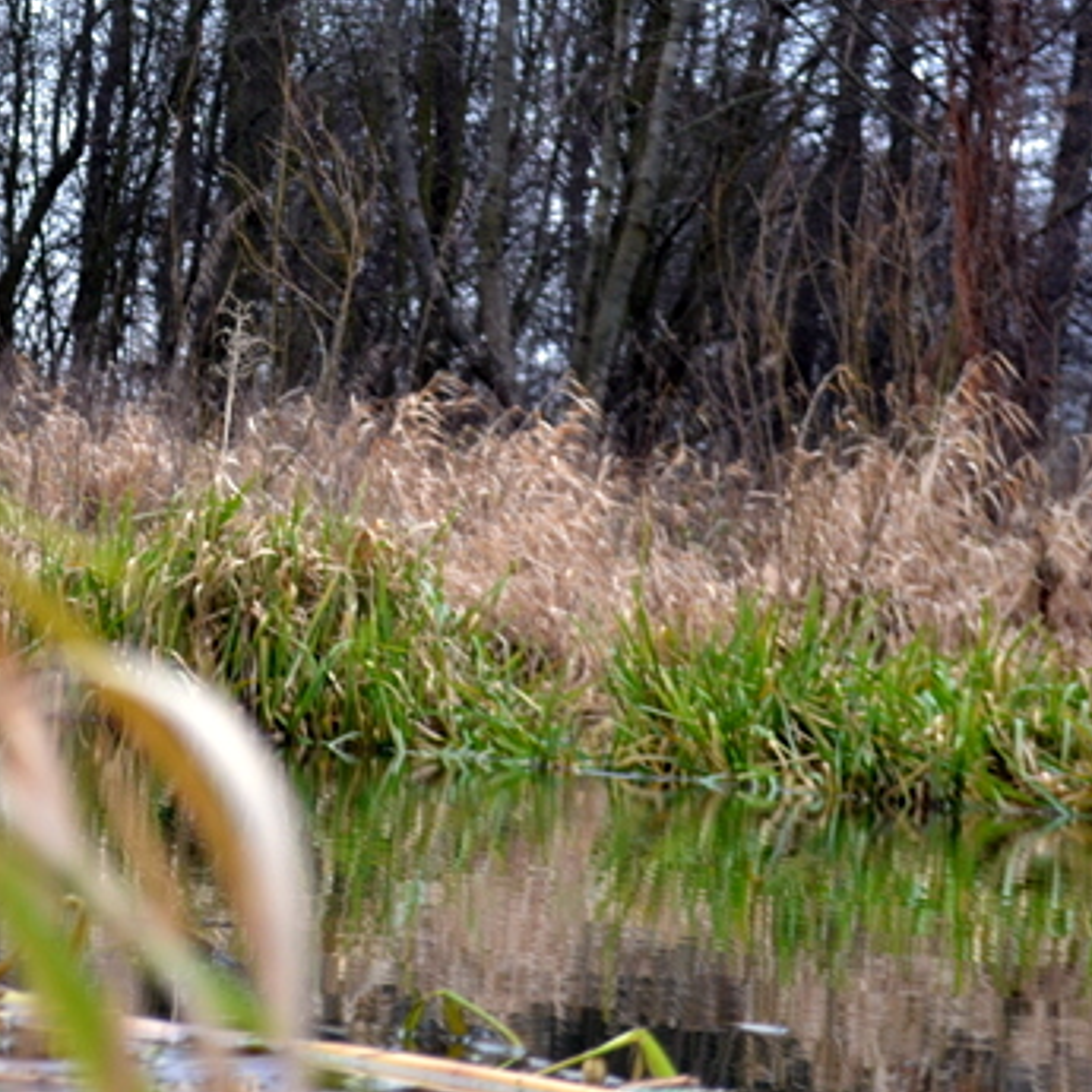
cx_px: -32
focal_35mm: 130
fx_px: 4640
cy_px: 253
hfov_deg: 13.2
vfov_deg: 13.4
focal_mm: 44
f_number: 5.3
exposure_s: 1/60
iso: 640
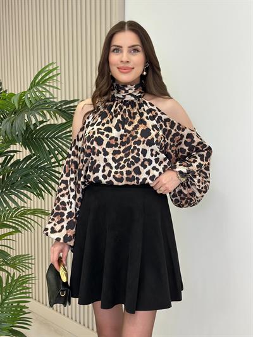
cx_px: 126
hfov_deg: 30.3
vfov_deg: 39.6
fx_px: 468
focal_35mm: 48
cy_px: 168
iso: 80
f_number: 1.78
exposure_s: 1/237
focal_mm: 6.86
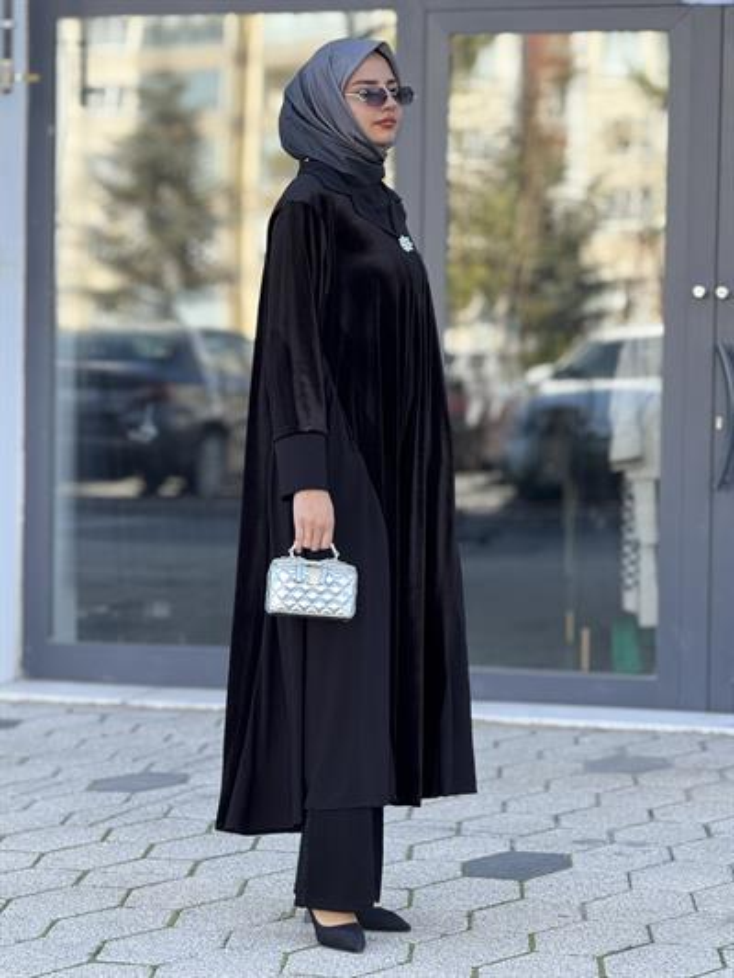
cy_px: 489
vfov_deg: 16.4
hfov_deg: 12.4
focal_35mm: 120
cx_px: 367
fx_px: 3391
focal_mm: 15.66
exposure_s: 1/144
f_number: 2.8
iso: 64
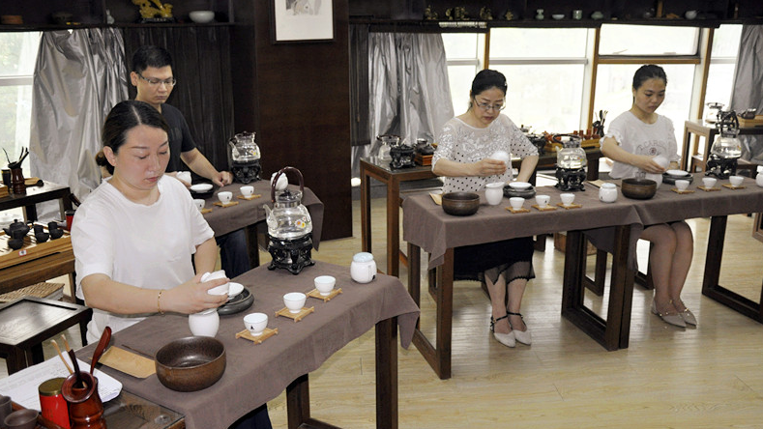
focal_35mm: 35
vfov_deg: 33.7
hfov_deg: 56.6
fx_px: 708
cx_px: 382
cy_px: 201
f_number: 3.8
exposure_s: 1/60
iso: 800
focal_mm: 22
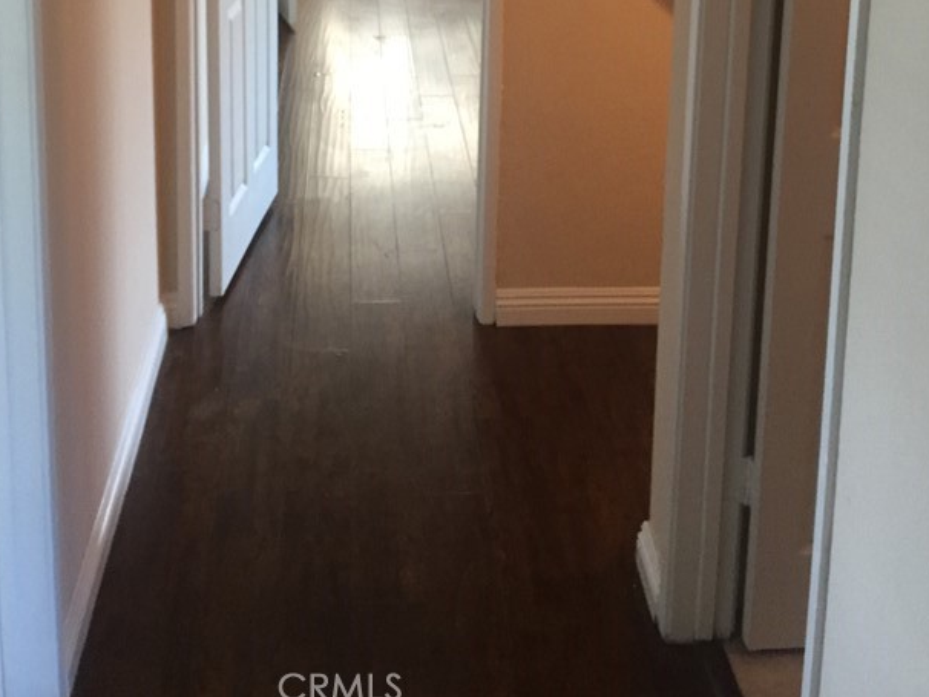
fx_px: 1316
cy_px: -75
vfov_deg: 27.2
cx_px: 422
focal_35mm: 49
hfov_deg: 38.9
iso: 160
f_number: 2.2
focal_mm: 4.15
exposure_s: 1/30
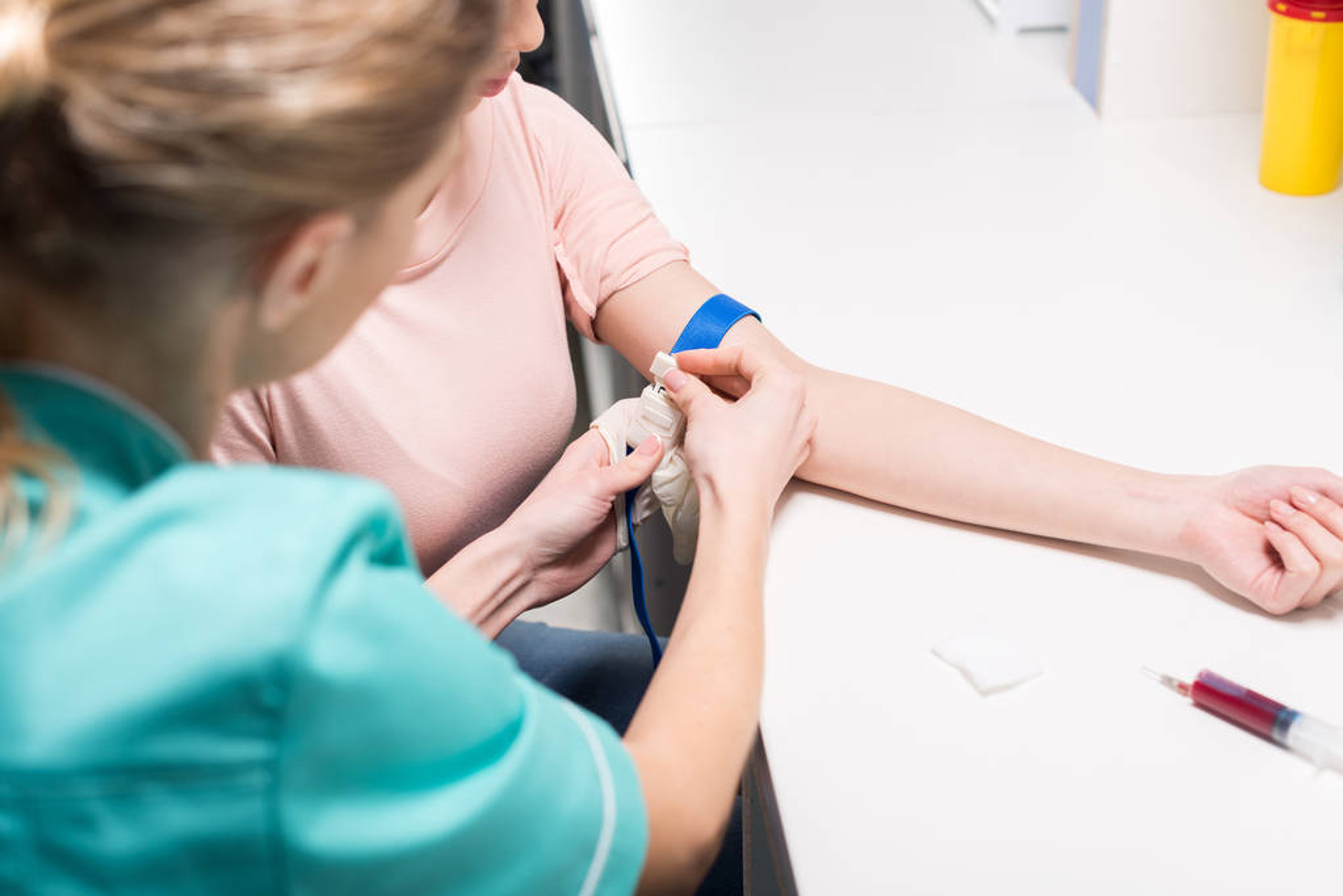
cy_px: 448
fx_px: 1866
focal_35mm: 50
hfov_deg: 39.6
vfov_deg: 27.0
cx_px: 672
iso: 64
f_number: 3.5
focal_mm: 50
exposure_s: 1/200
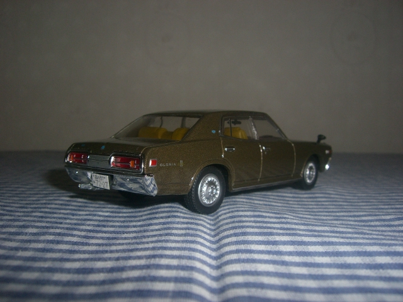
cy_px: 151
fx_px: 442
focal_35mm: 38
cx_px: 202
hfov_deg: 49.0
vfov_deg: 37.7
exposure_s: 1/60
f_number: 4.3
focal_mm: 6.2
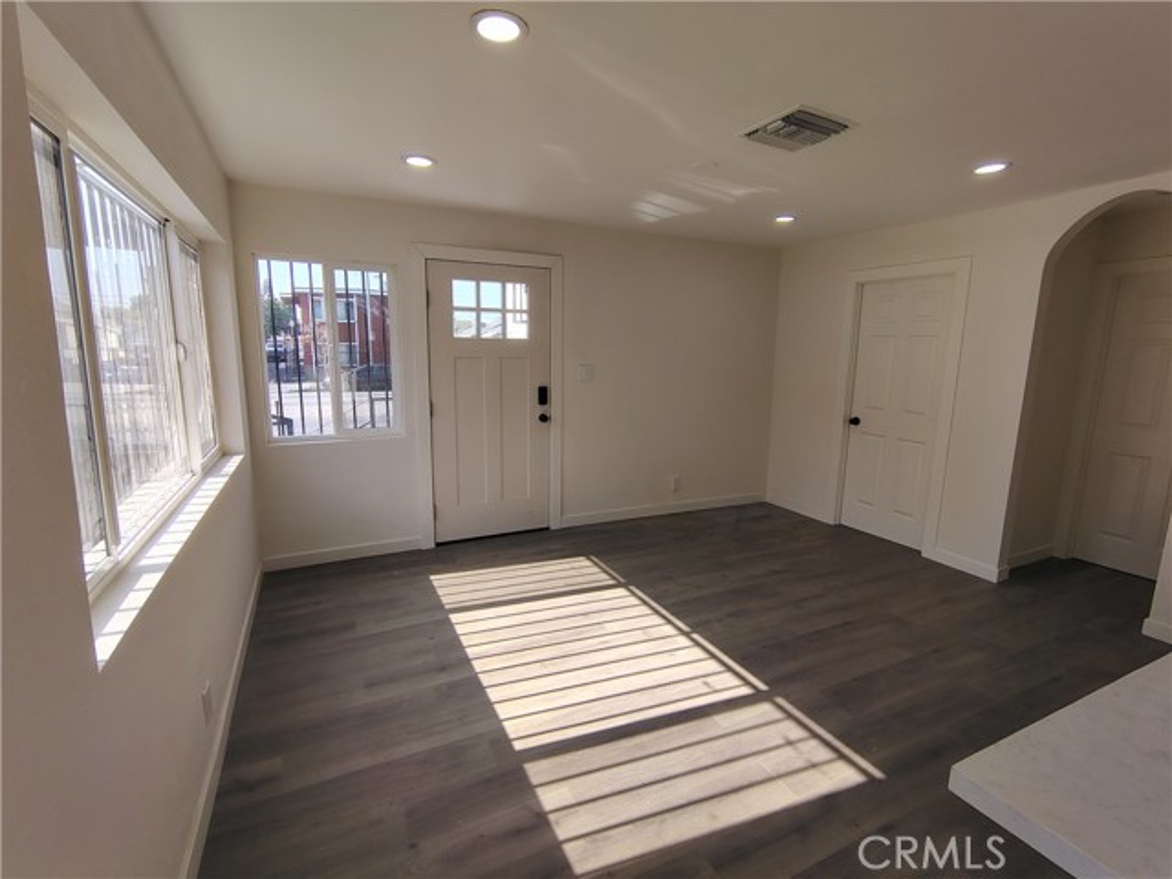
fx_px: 542
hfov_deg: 94.5
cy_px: 440
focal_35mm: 16
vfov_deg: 78.1
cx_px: 586
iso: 100
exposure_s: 1/251
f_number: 2.2
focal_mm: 2.13
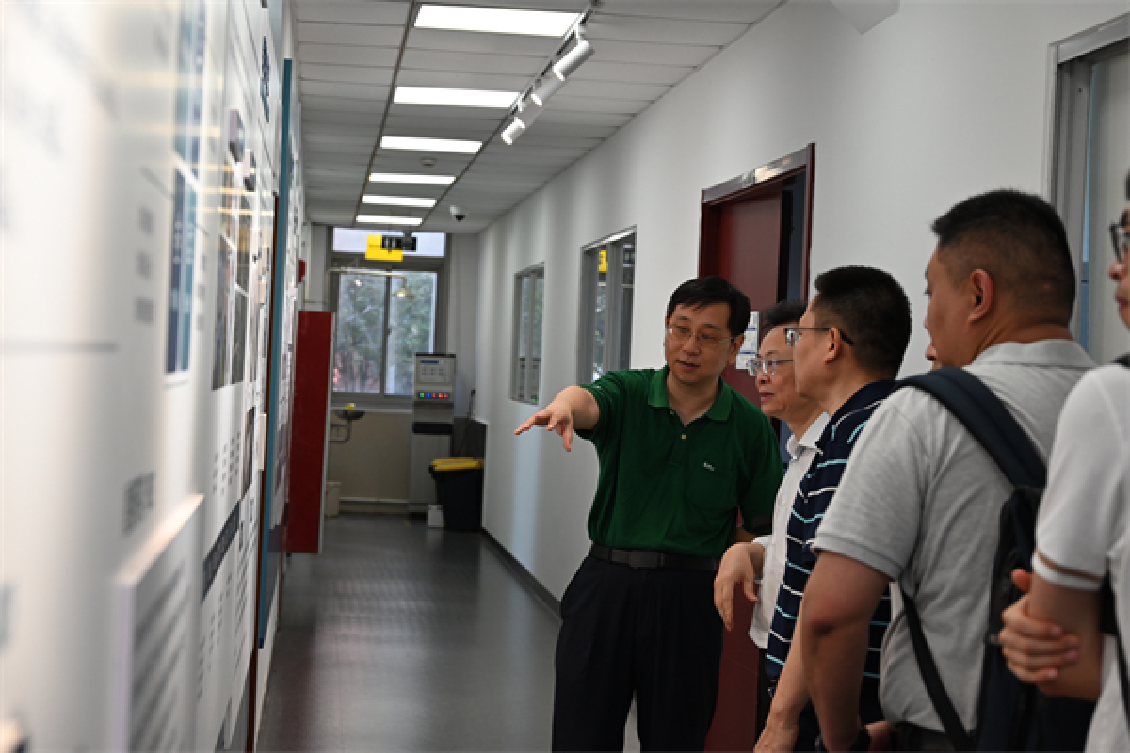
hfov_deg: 30.1
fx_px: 2103
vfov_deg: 20.3
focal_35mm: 67
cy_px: 376
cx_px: 565
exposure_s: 1/125
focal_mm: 67
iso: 1000
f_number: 6
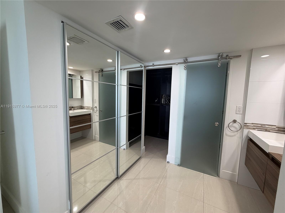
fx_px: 115
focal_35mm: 14
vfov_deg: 85.7
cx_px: 142
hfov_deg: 102.1
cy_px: 106
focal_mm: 2.22
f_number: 2.2
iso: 125
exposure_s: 1/120
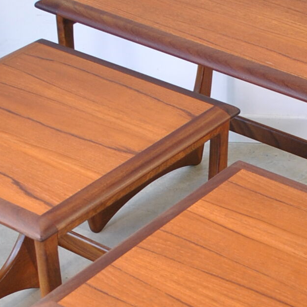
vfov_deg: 14.5
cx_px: 249
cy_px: 307
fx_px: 1184
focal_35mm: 118
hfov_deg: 14.7
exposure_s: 1/40
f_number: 4.5
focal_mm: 20
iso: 200
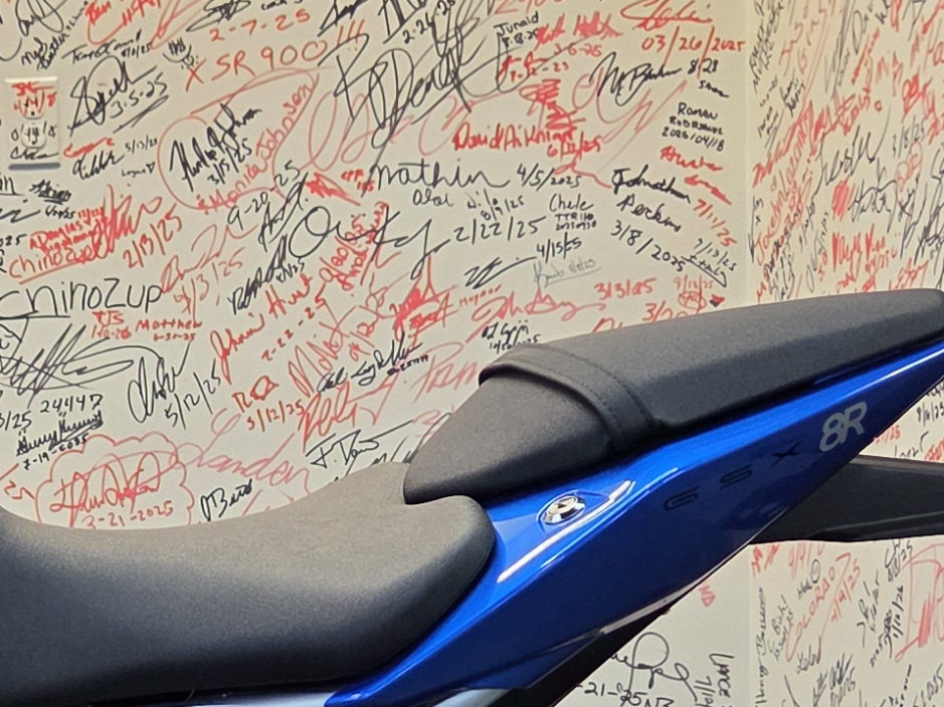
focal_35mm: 98
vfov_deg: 14.6
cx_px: -161
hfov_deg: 19.0
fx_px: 2672
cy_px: 854
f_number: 1.8
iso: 250
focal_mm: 5.4
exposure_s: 1/120
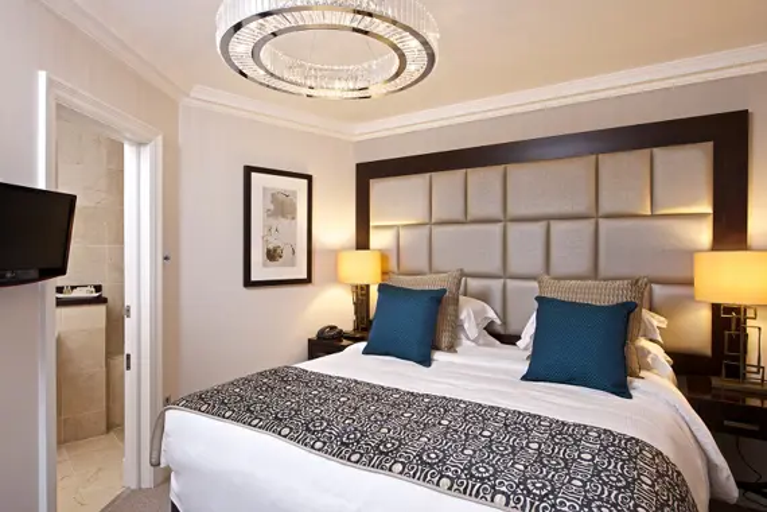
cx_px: 384
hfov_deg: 81.2
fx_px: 447
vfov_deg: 59.5
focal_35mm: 21
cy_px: 256
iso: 100
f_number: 8
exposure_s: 1/2.5
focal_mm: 21
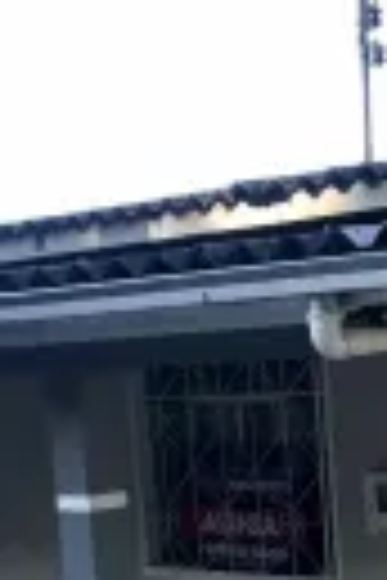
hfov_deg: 15.4
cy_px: 519
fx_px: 1274
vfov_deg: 24.9
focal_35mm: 79
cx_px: 644
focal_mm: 3.99
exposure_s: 1/289
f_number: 1.8
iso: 20
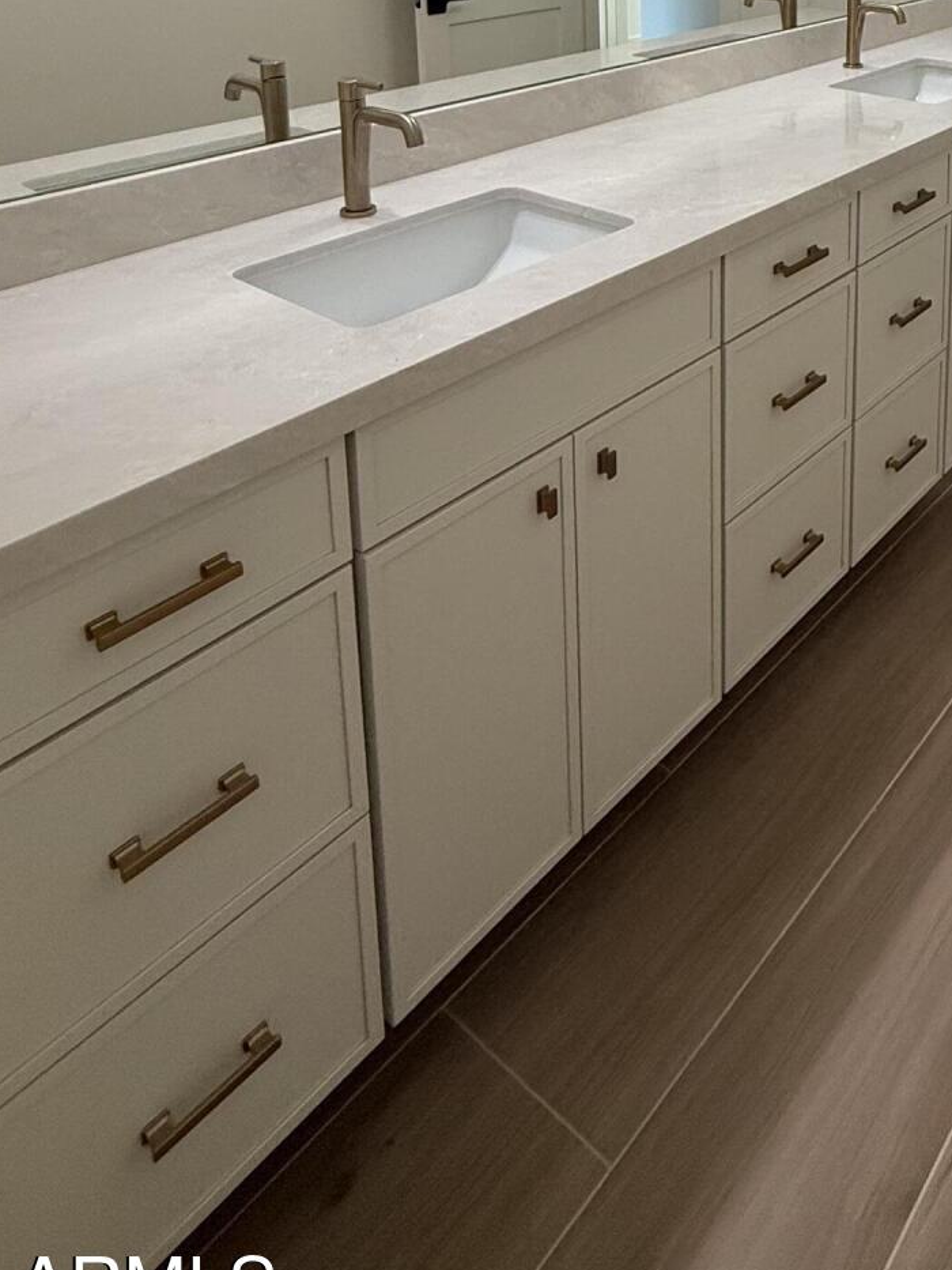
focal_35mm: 30
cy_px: 49
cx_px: 839
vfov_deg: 50.5
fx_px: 1100
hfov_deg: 43.2
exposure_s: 1/120
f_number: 2.2
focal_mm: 2.22
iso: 250
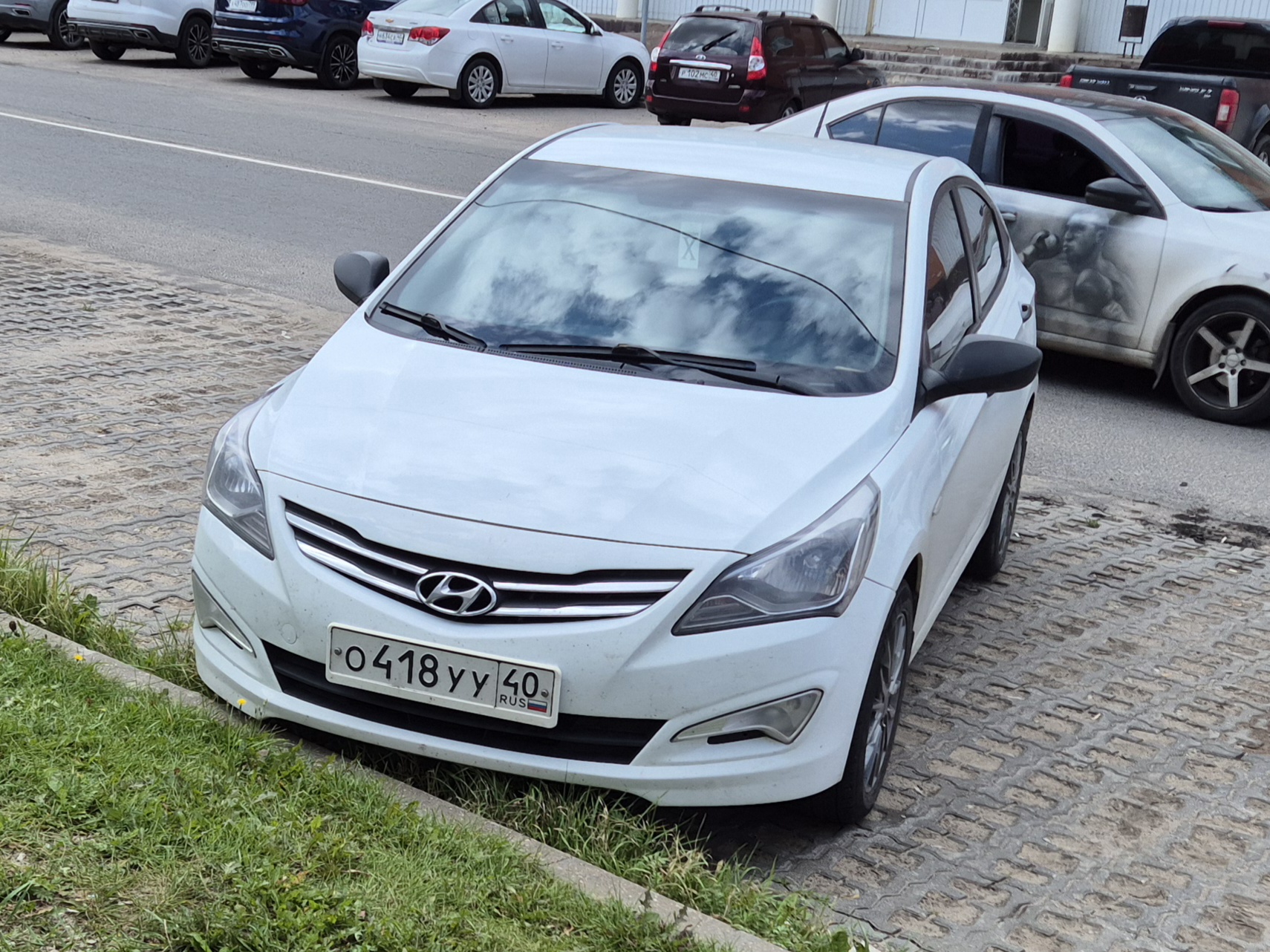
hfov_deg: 73.9
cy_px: 476
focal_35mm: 23
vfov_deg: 58.9
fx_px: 844
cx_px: 635
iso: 25
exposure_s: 1/1111
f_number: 1.8
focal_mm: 5.4
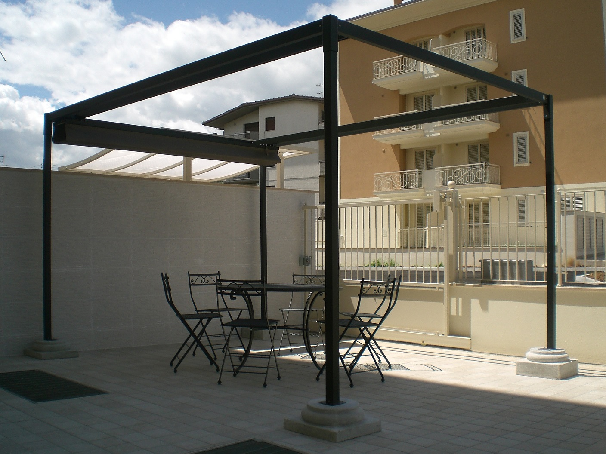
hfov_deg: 49.0
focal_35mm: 38
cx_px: 303
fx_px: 665
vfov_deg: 37.7
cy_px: 227
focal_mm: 6.3
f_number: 4.4
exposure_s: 1/800
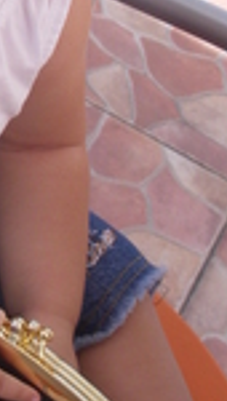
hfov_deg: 9.7
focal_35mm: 124
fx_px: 1319
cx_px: -53
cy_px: 99
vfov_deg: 17.2
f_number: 3.3
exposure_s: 1/320
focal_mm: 6.3
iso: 80
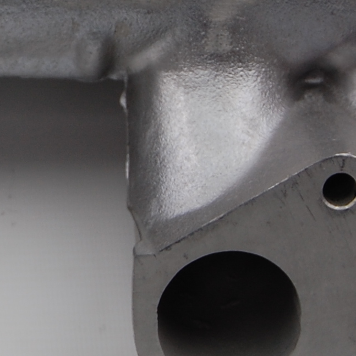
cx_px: -69
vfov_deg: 7.8
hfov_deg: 7.7
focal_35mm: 225
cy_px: 40
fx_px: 2618
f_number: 5.6
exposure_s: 1/125
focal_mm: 38
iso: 200
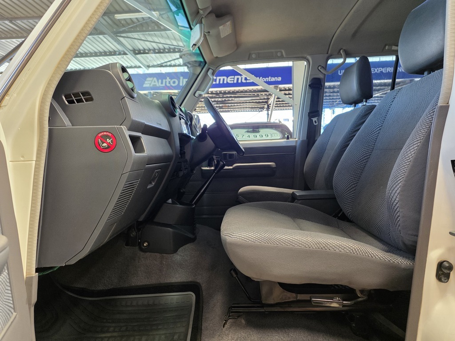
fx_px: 302
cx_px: 228
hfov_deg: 73.9
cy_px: 170
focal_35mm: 23
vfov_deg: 58.9
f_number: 1.7
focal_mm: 6.25
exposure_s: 1/180
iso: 200
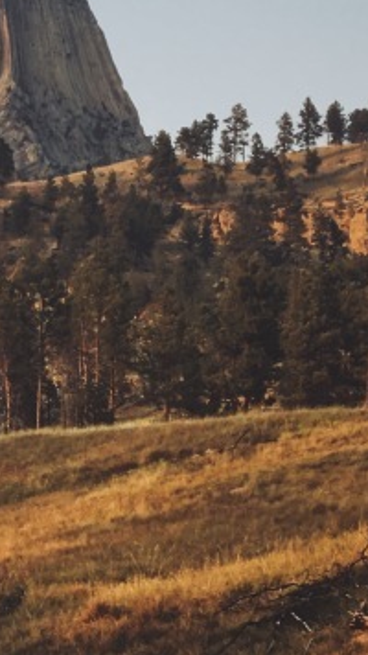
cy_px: 598
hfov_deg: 13.1
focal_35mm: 91
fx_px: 1580
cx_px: -15
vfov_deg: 22.8
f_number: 2.2
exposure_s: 1/370
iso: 25
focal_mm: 4.15
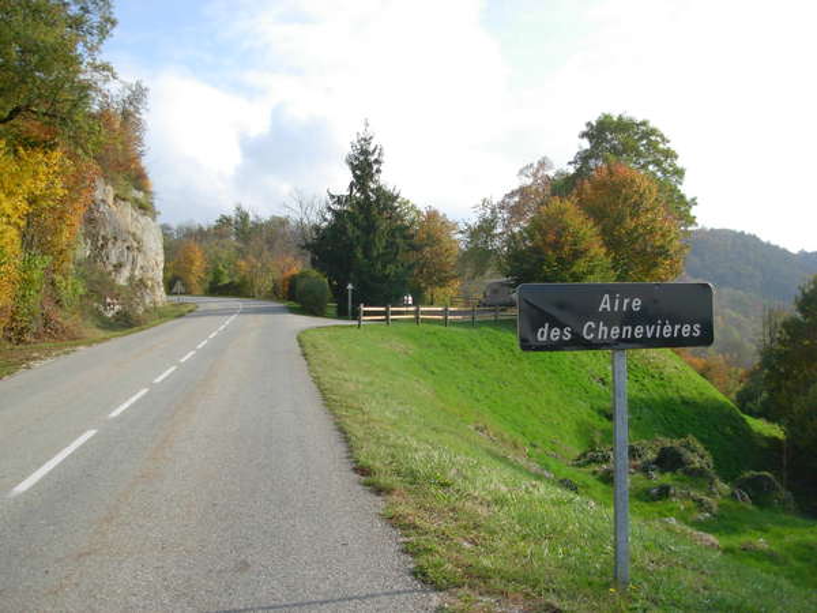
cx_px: 408
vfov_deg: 37.7
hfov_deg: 49.0
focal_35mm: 38
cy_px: 306
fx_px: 897
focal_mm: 6.3
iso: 79
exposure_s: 1/575
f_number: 2.9
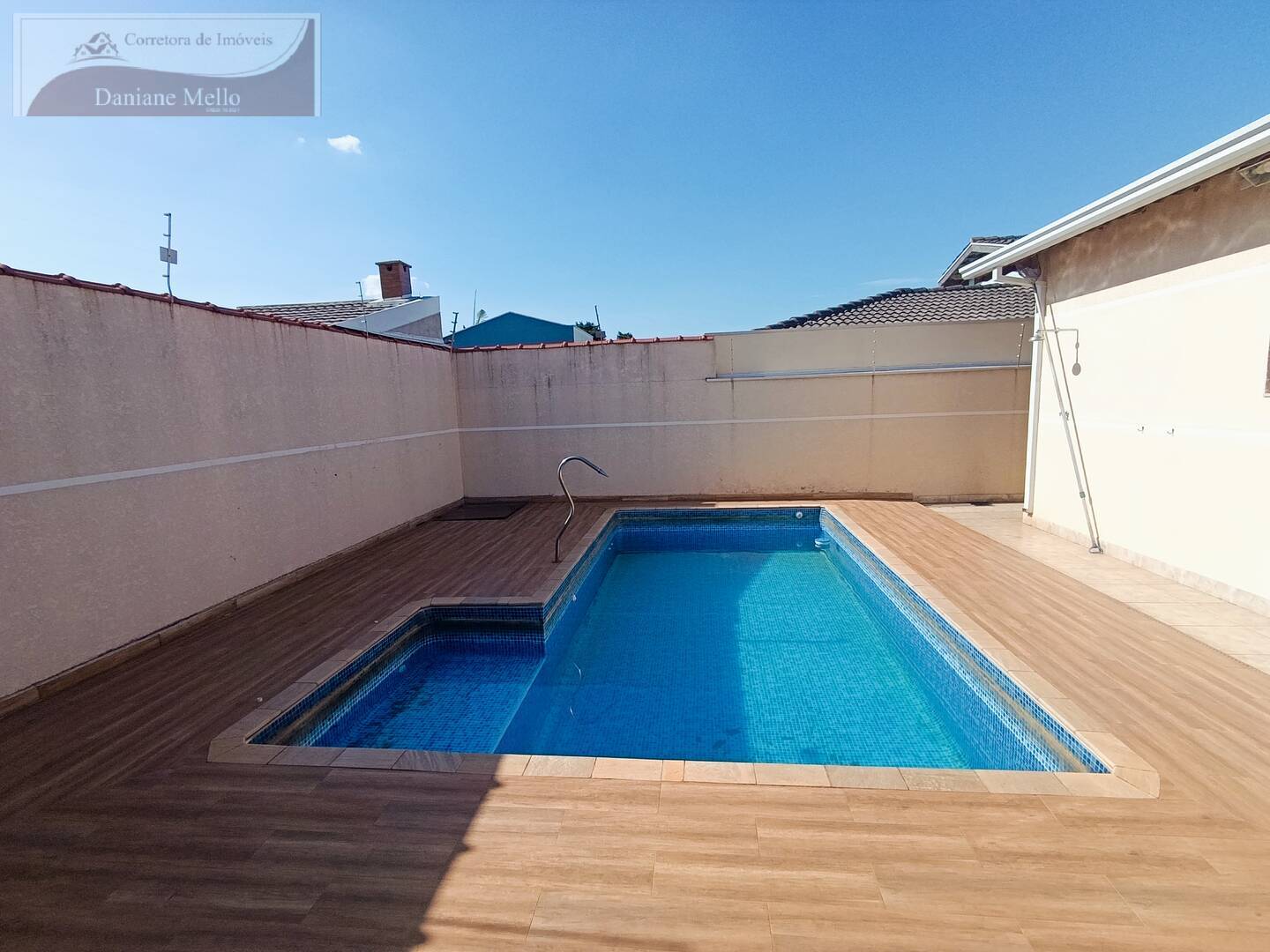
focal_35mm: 16
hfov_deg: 94.5
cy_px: 476
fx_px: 587
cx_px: 635
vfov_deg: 78.1
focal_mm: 1.65
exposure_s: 1/1321
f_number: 2.2
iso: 50
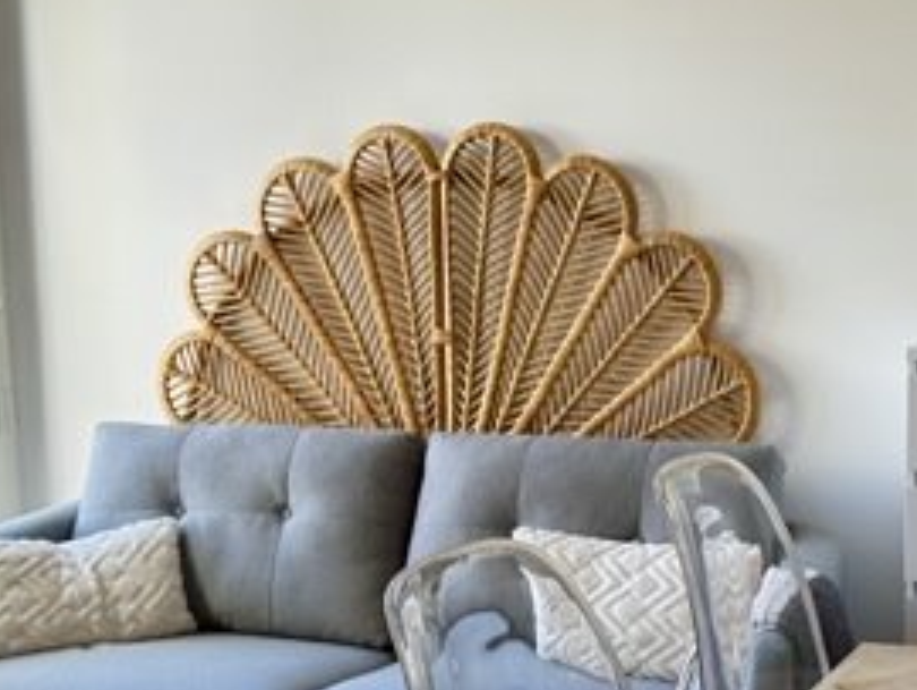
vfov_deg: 20.5
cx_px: 622
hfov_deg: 27.2
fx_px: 1883
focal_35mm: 71
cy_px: 540
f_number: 1.78
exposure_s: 1/213
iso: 64
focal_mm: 6.86
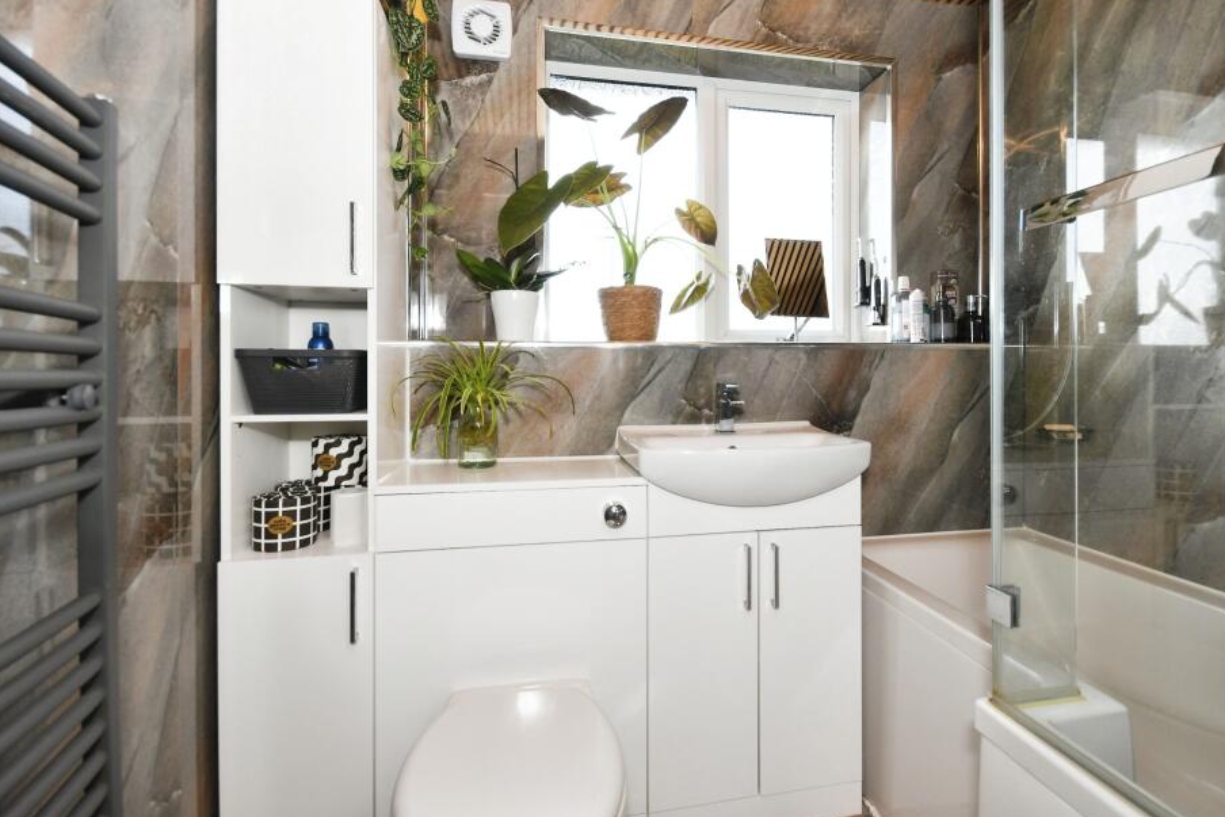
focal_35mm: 17
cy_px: 365
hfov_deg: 93.0
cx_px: 667
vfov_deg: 70.3
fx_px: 579
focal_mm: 10
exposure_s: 1/60
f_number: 8
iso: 400
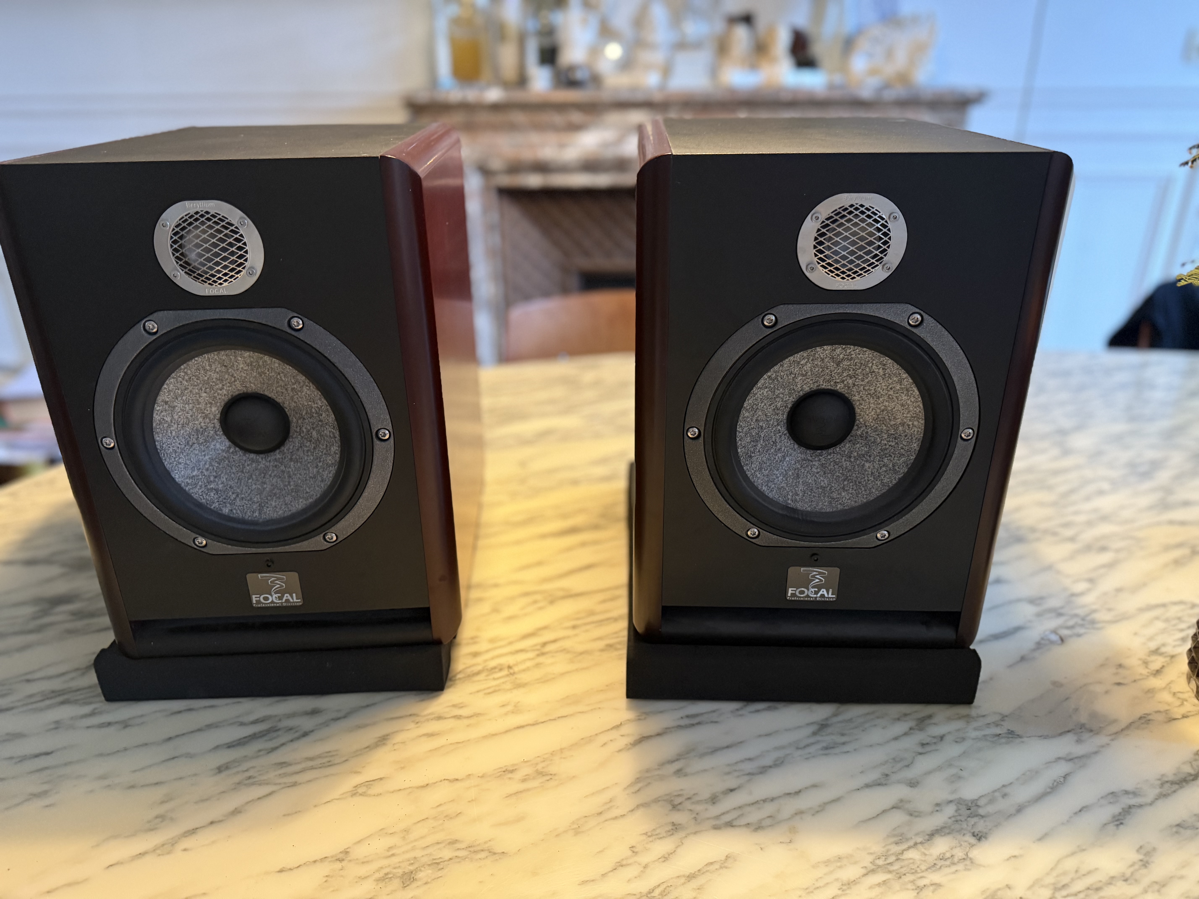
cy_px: 450
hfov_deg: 71.6
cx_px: 600
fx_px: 831
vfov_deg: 56.8
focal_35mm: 24
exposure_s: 1/50
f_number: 1.78
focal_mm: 6.76
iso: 400
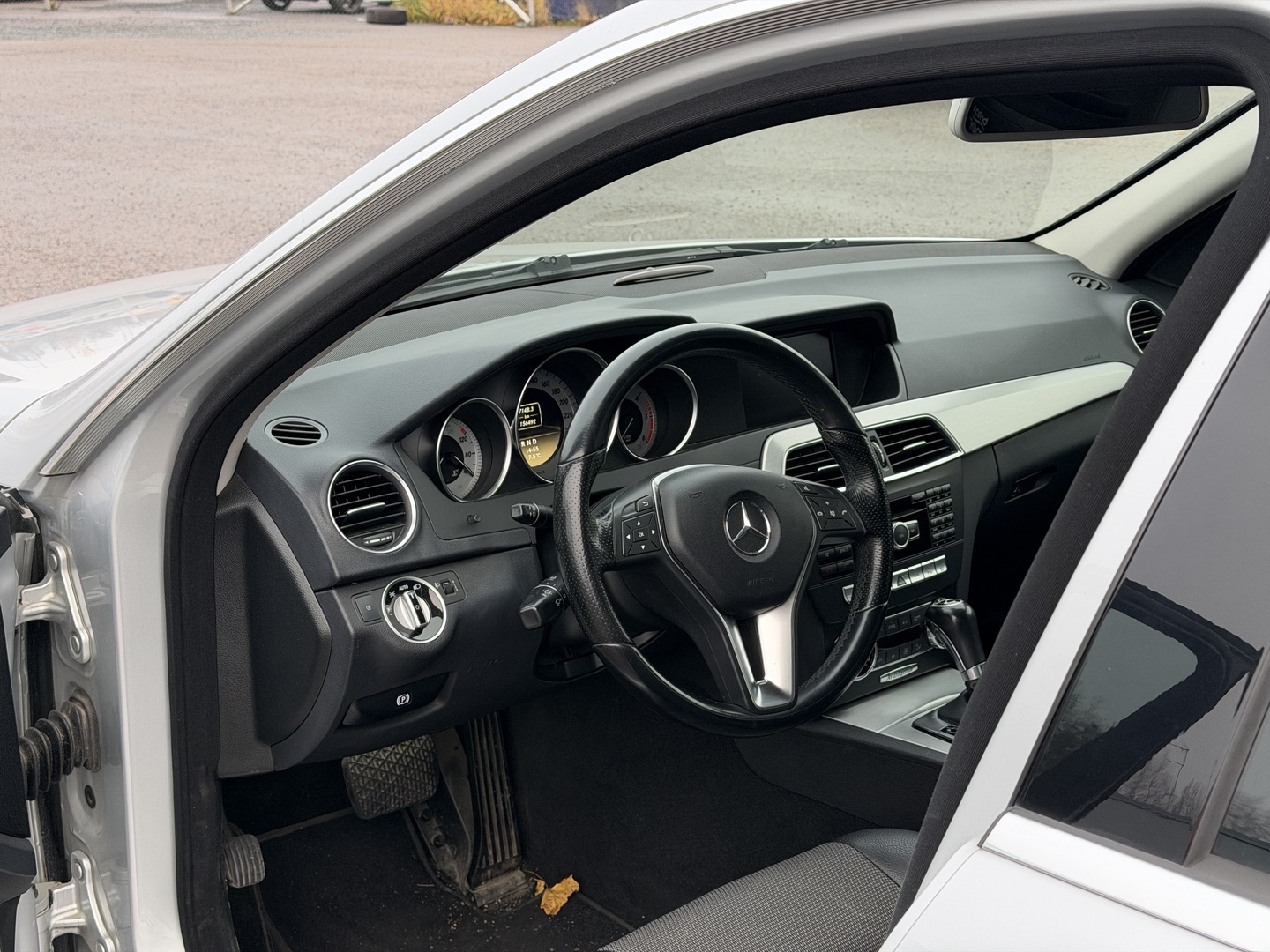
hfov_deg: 39.7
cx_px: 635
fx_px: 1761
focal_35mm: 48
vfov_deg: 30.3
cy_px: 476
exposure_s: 1/97
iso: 100
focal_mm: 6.76
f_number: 1.78
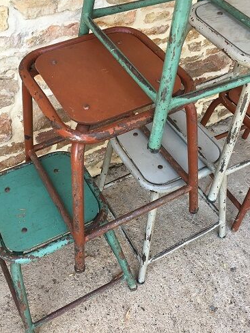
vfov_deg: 51.3
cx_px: 121
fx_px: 346
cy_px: 164
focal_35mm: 36
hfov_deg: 39.7
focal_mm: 4.15
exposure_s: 1/33
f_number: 2.2
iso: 40
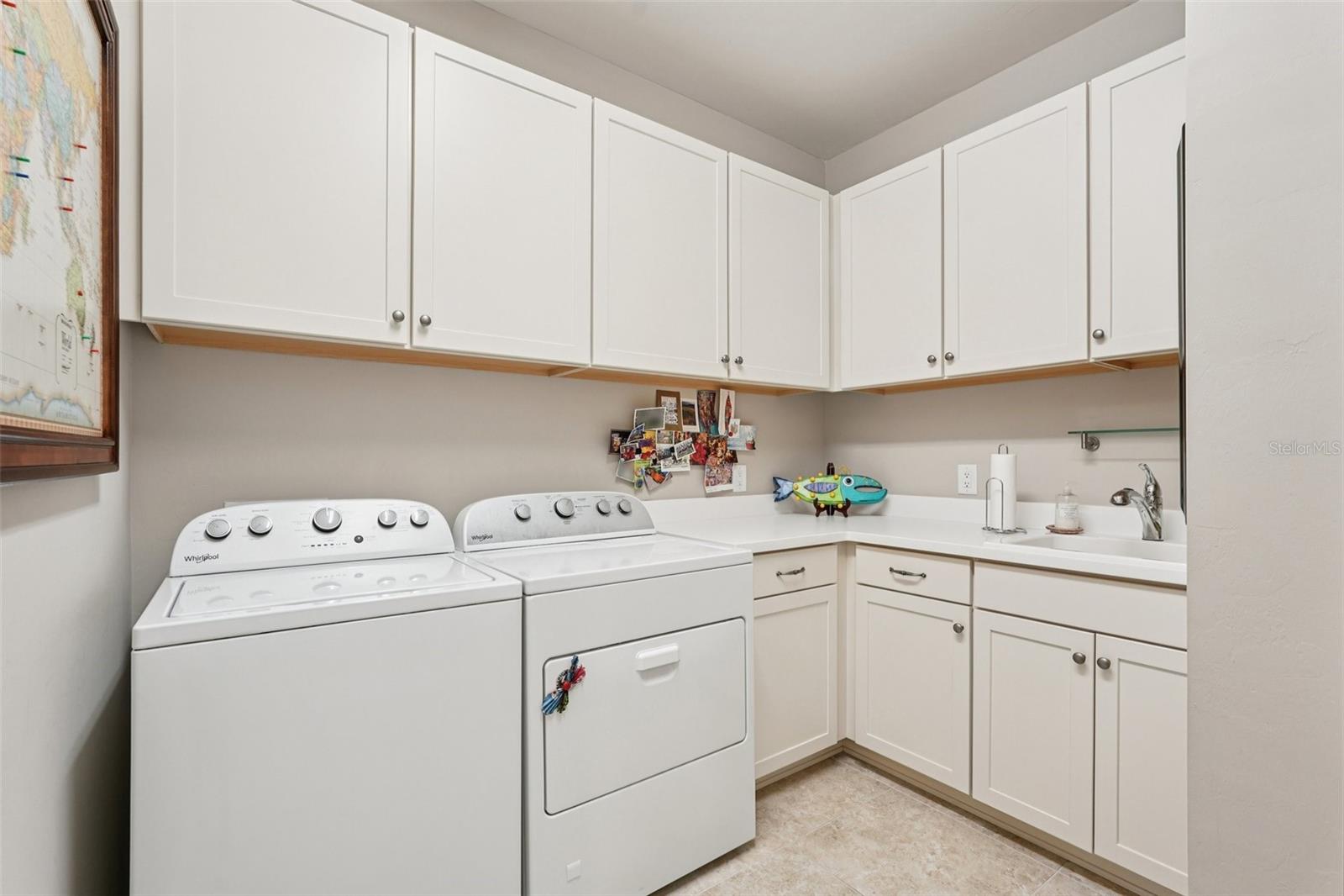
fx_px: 597
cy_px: 448
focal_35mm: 16
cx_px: 672
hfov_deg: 96.7
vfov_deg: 73.7
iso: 400
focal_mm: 16
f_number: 8
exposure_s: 1/13
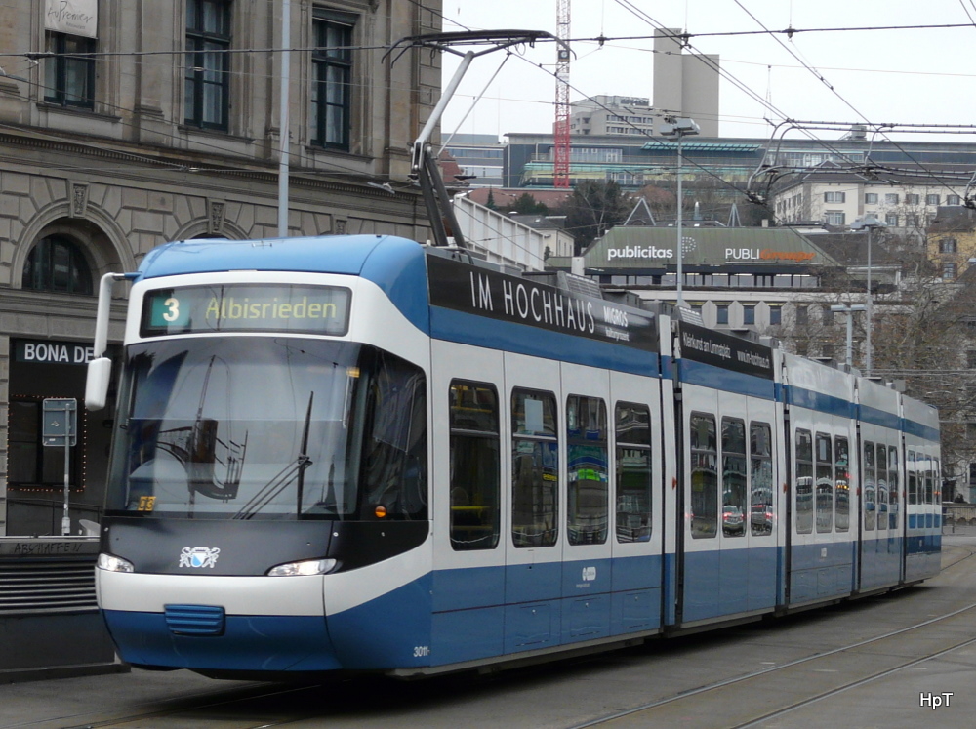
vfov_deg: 25.2
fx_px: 1633
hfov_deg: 33.3
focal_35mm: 58
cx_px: 488
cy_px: 364
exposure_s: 1/100
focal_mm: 9.5
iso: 100
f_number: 4
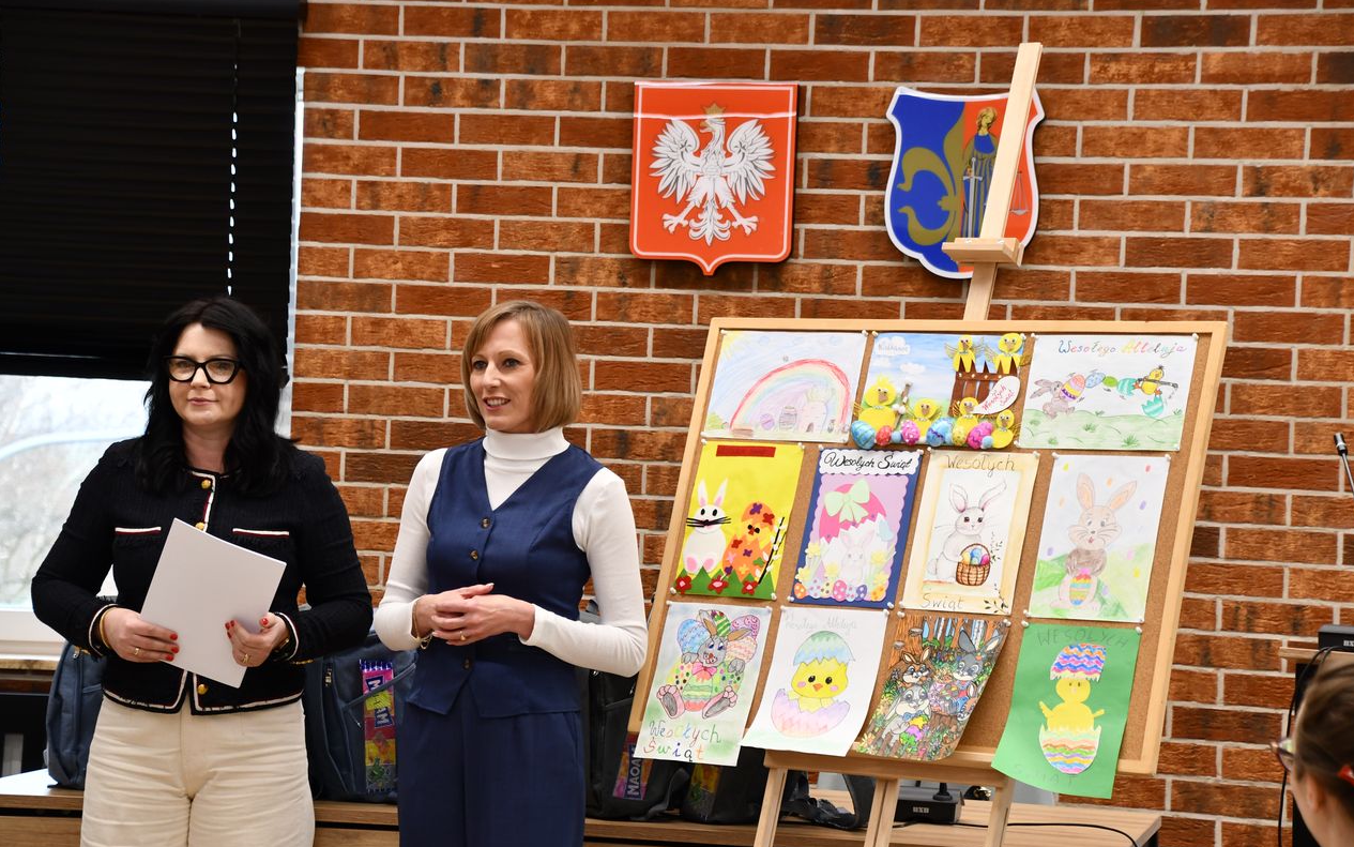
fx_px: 3691
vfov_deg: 13.1
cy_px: 417
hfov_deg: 20.8
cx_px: 683
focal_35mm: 100
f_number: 5
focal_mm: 65
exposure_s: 1/125
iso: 800
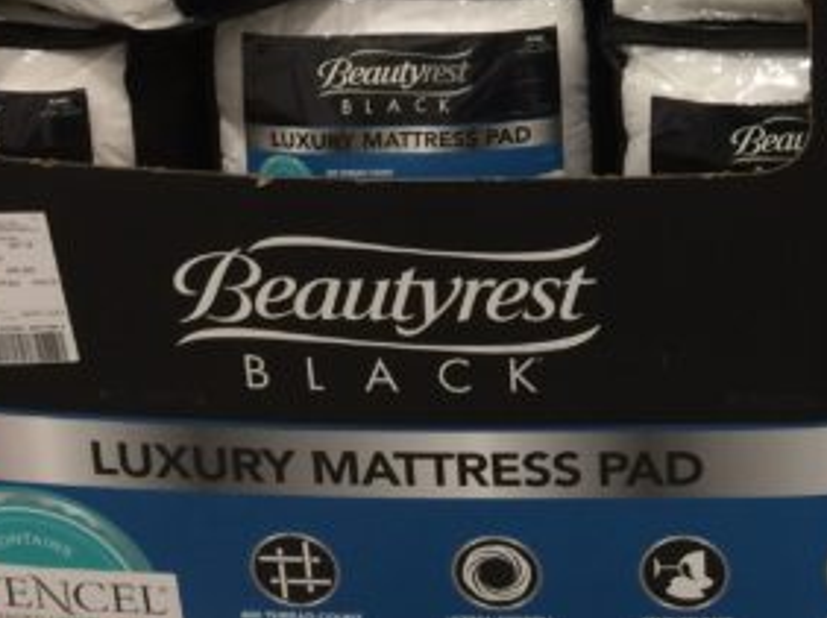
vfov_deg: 17.6
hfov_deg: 22.8
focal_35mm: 79
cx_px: 991
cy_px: -158
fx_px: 1886
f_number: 2.2
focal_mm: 4.15
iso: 80
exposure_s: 1/30
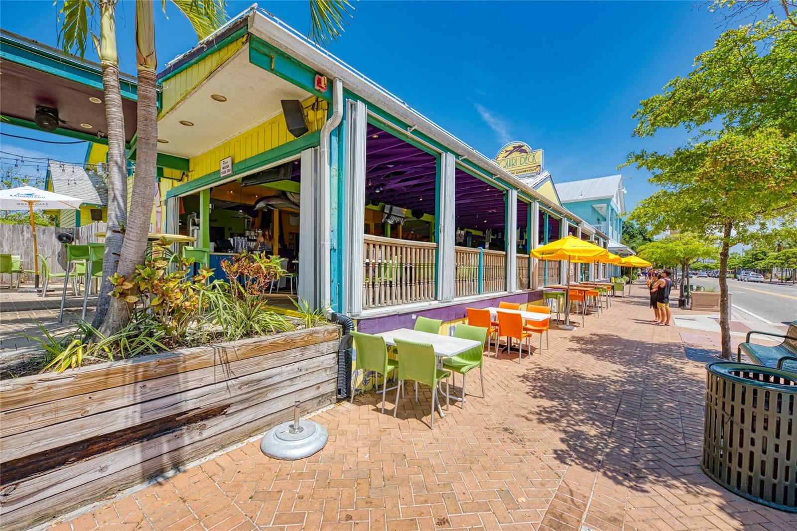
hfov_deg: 104.3
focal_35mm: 14
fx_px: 310
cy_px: 266
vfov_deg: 81.2
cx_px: 398
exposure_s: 1/200
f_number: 7.1
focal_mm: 14
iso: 400
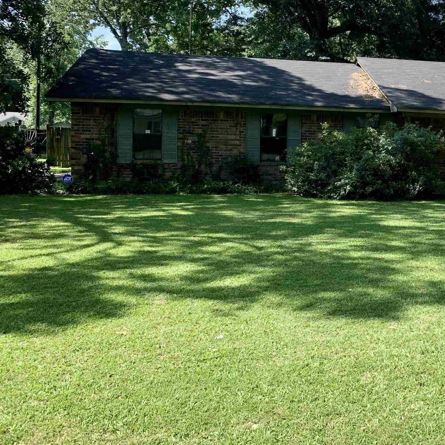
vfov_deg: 37.4
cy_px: 183
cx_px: 409
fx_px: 654
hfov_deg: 35.1
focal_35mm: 45
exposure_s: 1/849
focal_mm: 4.25
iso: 25
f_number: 1.8
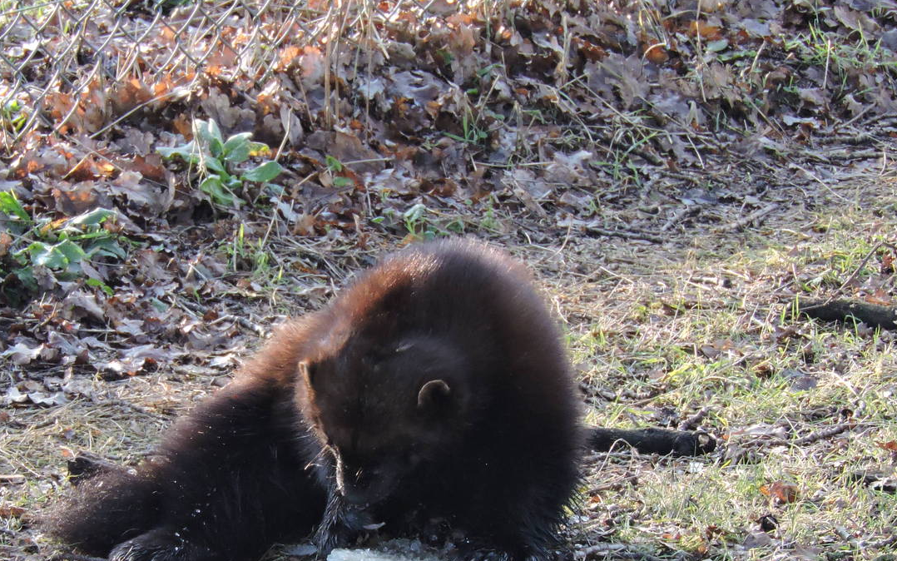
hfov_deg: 4.0
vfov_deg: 2.5
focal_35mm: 519
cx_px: 317
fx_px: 12689
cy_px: 410
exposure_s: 1/125
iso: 360
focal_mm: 59.1
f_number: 5.5
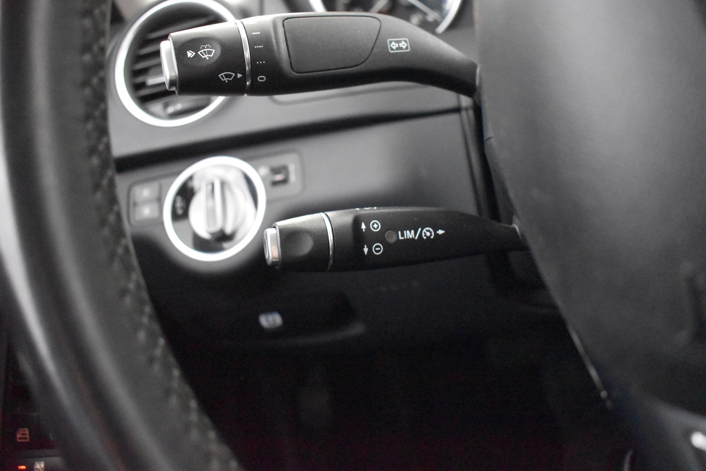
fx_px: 618
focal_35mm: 32
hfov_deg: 59.5
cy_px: 236
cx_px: 353
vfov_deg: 41.7
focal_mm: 21
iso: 12800
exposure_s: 1/30
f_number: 3.8
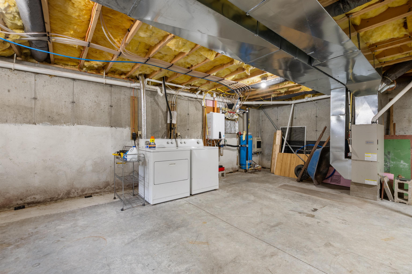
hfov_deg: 100.4
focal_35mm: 15
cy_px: 137
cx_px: 206
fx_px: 172
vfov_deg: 77.3
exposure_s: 1/1.25
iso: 100
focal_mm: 10
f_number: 8
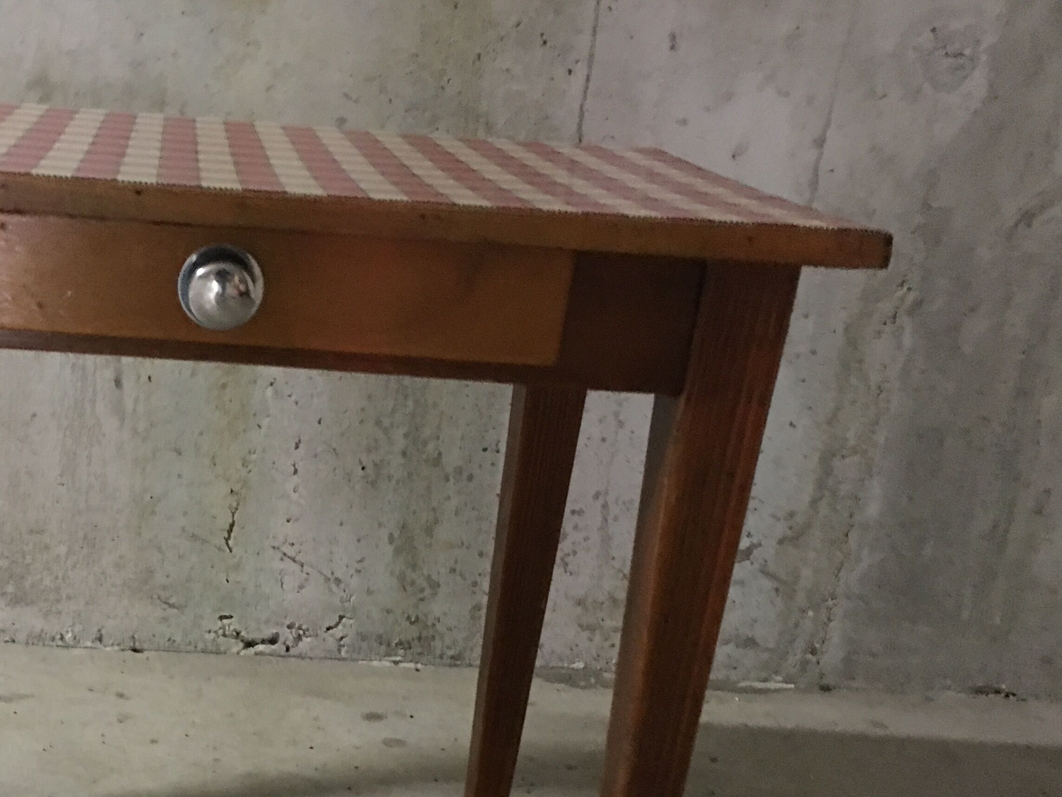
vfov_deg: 28.0
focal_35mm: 51
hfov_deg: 36.0
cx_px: 179
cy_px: 641
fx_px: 1565
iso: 125
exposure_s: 1/4
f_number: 2.2
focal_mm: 4.15
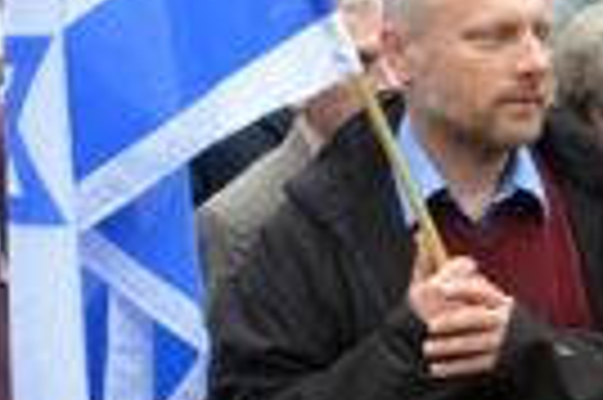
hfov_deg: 16.6
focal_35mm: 121
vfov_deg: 11.2
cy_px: 431
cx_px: 605
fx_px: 2024
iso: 900
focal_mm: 18
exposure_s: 1/500
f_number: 3.5
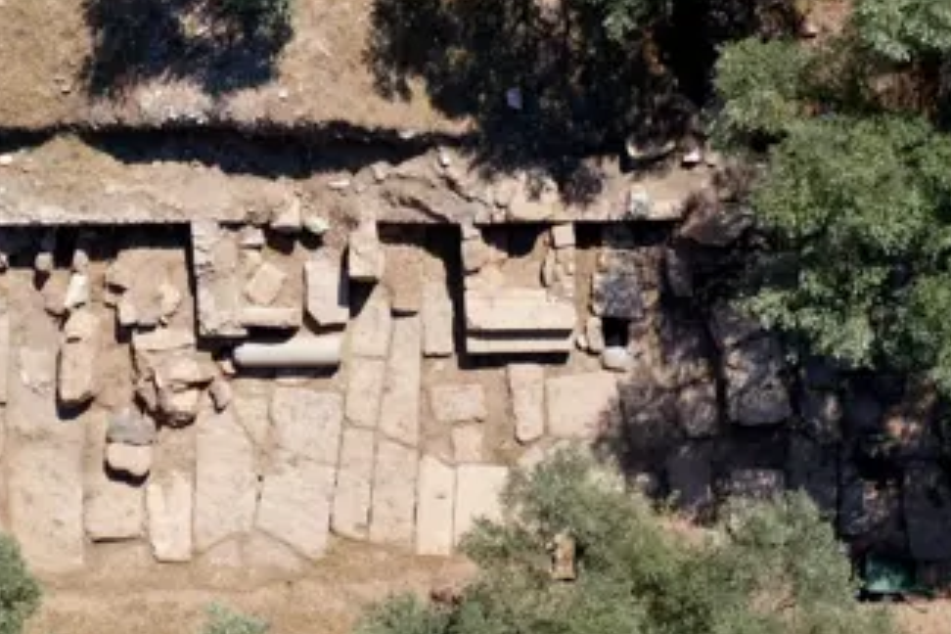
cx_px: 478
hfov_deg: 26.7
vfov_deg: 17.9
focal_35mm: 76
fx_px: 2008
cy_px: 323
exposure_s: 1/2000
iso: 100
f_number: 2.8
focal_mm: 10.26
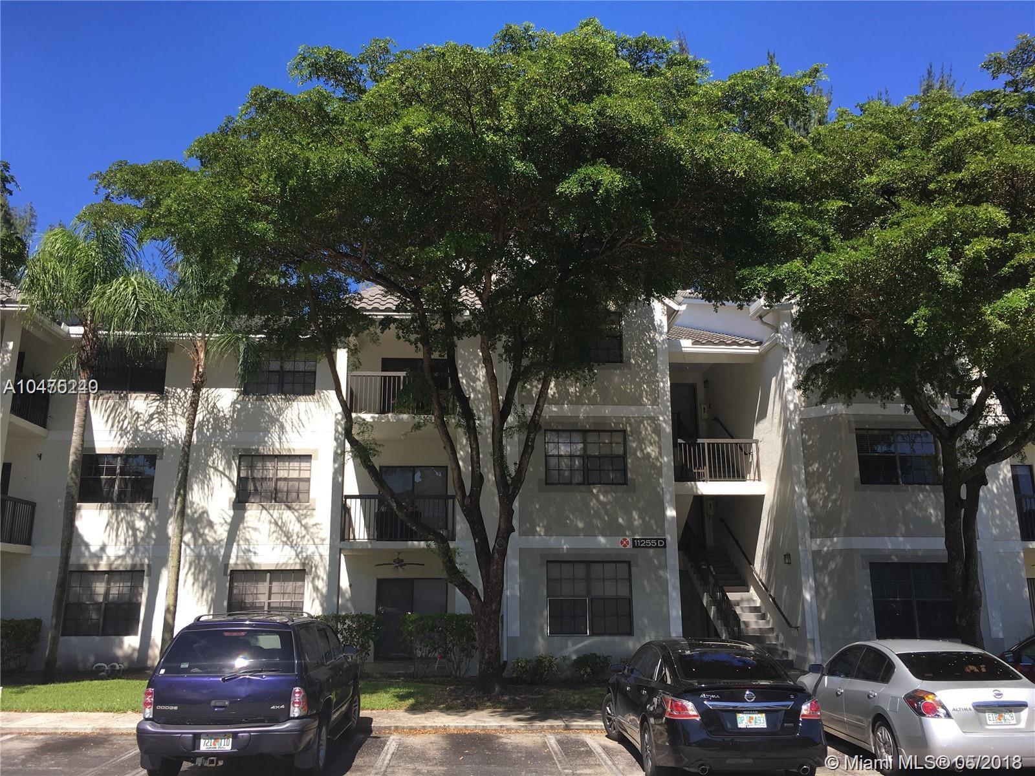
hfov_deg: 61.7
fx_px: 867
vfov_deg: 48.2
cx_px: 518
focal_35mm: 29
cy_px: 388
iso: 25
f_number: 2.2
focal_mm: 4.15
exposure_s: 1/761
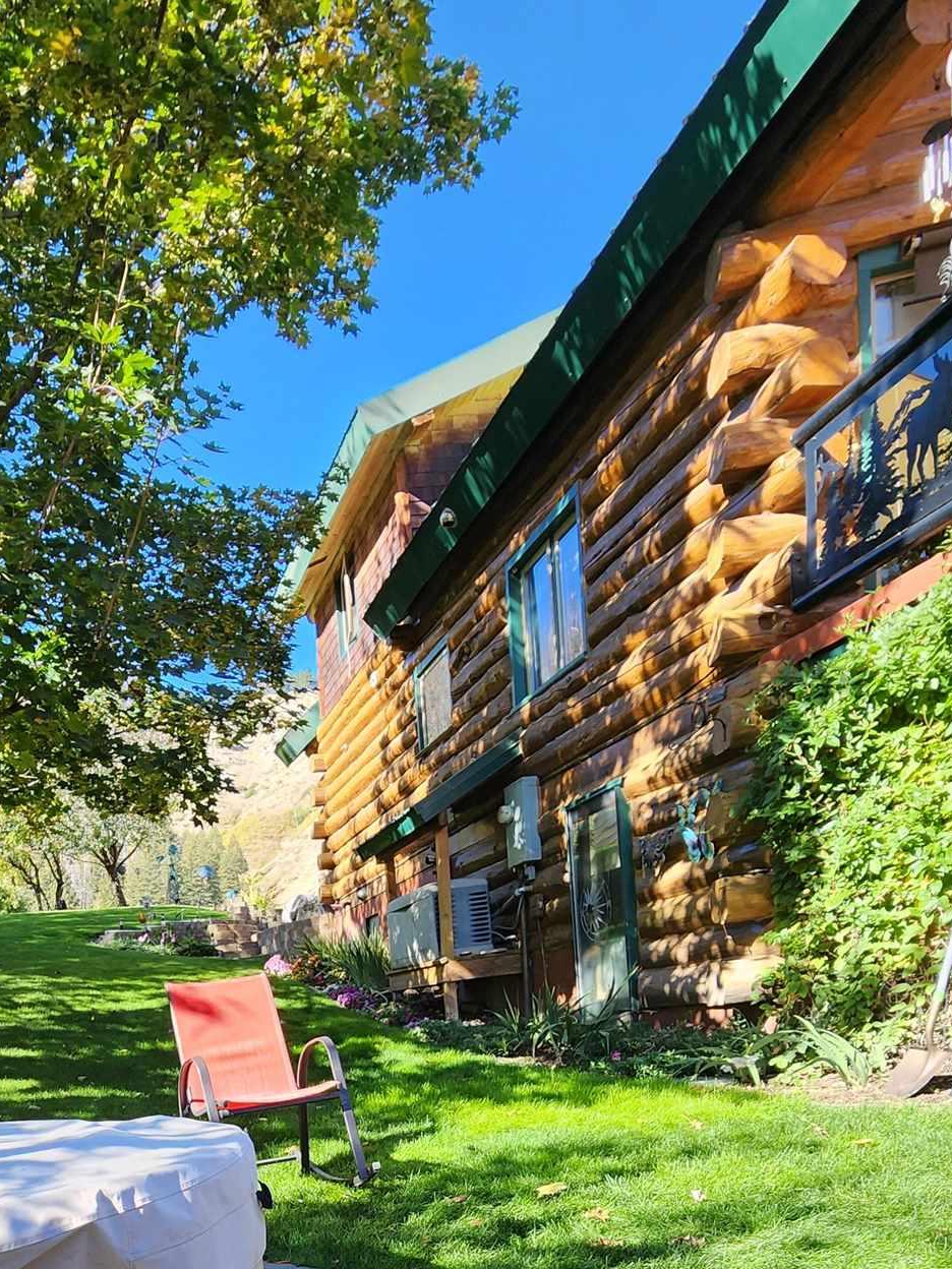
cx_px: 128
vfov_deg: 61.4
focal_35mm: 24
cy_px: 1123
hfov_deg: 51.4
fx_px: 880
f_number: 2.2
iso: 50
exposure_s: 1/278
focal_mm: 2.2
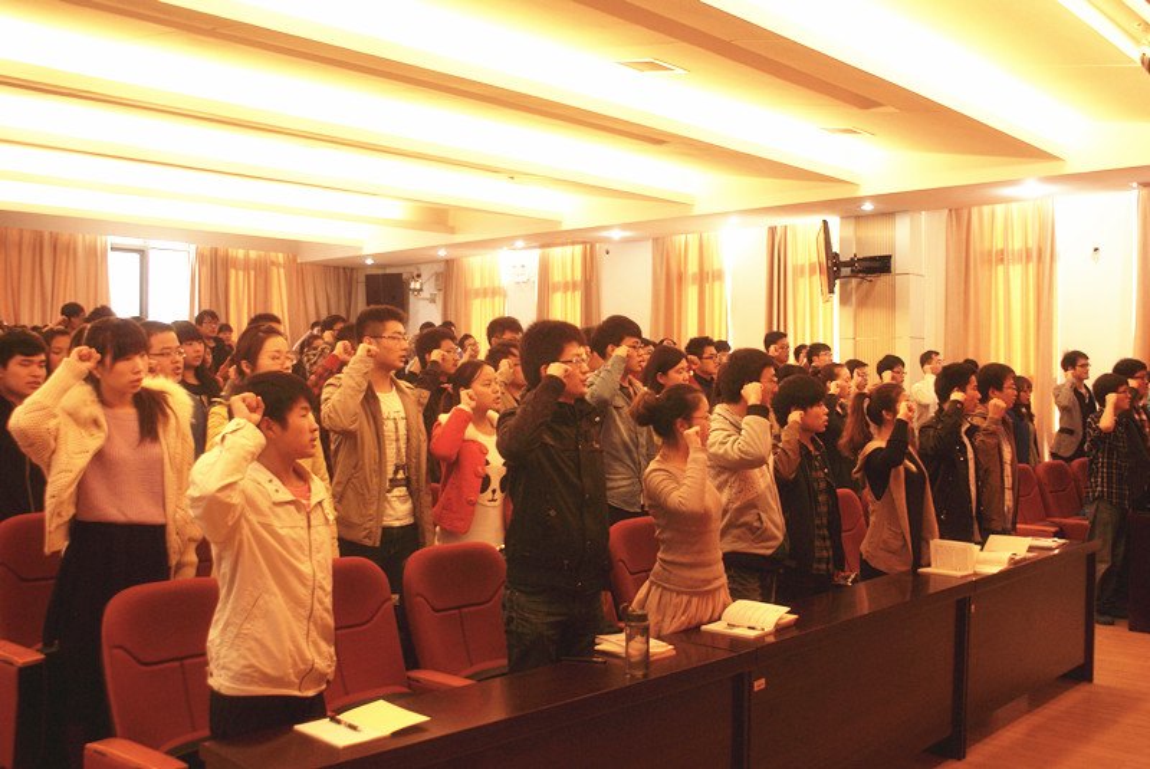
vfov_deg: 40.0
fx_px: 1055
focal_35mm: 33
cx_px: 575
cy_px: 384
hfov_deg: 57.2
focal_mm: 22
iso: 250
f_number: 4
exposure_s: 1/40
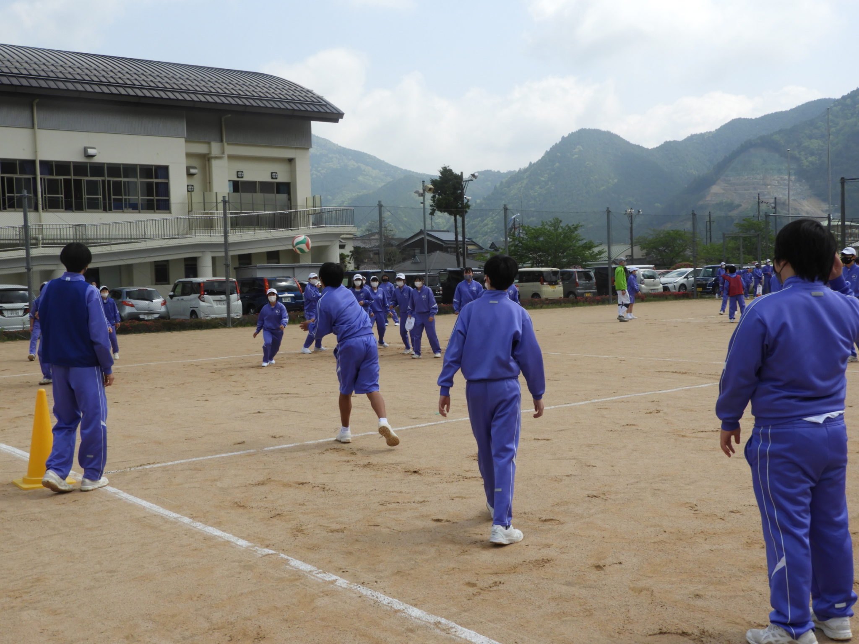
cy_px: 322
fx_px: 993
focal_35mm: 40
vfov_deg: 36.0
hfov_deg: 46.8
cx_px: 430
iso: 100
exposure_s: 1/800
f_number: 3.8
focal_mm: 7.2
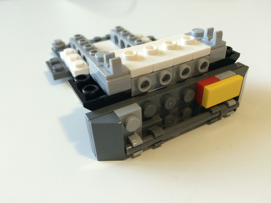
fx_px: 227
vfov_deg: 48.2
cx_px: 136
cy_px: 102
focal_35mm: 29
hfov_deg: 61.7
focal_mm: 4.15
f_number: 2.2
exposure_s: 1/30
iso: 200
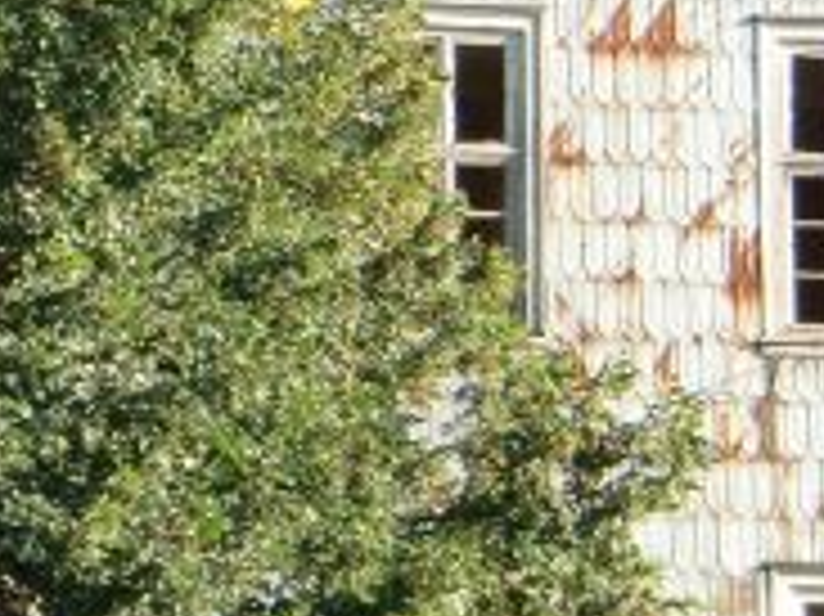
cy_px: 306
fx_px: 6756
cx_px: -437
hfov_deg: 6.9
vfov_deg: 5.2
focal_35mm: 284
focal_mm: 11.6
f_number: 4.4
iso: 64
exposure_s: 1/125
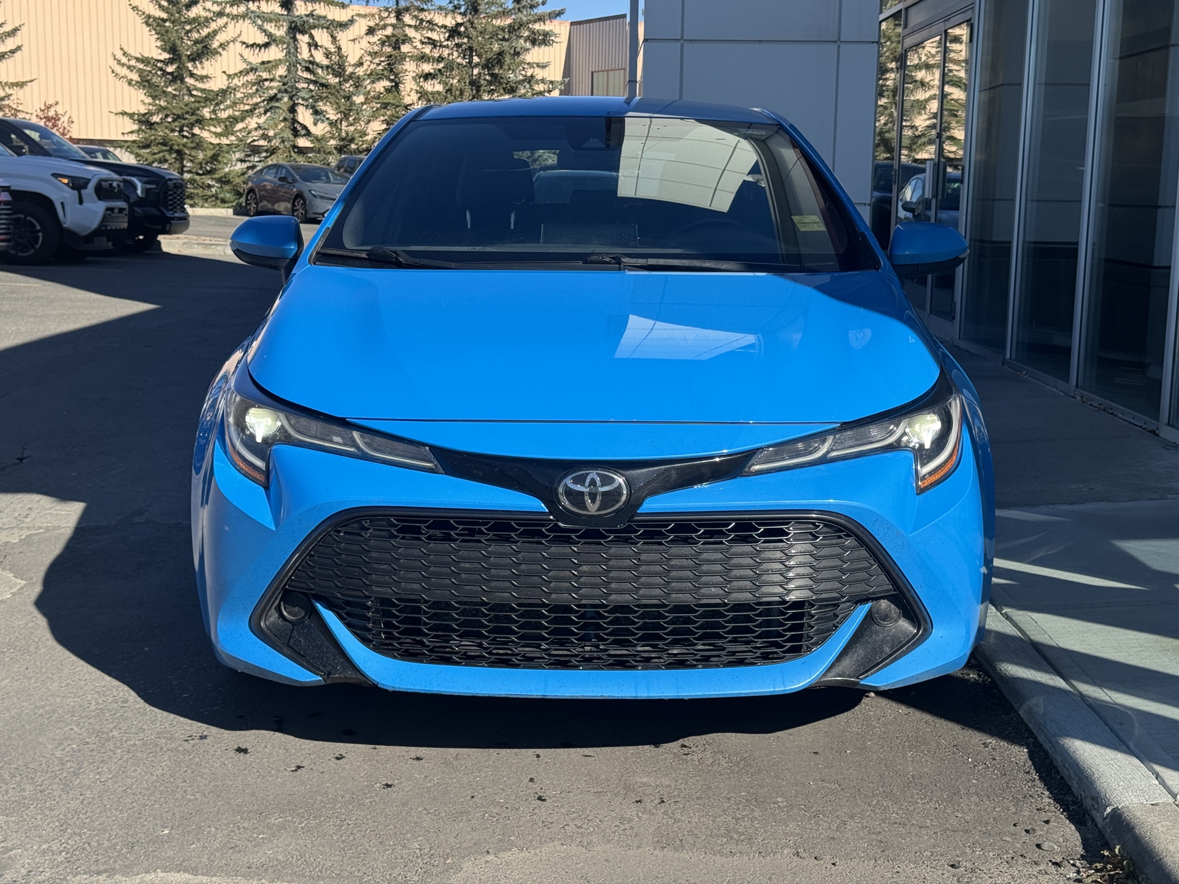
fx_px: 1635
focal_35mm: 48
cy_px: 442
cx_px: 590
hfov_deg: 39.7
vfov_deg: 30.3
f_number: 1.78
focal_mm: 6.76
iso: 64
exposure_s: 1/3425
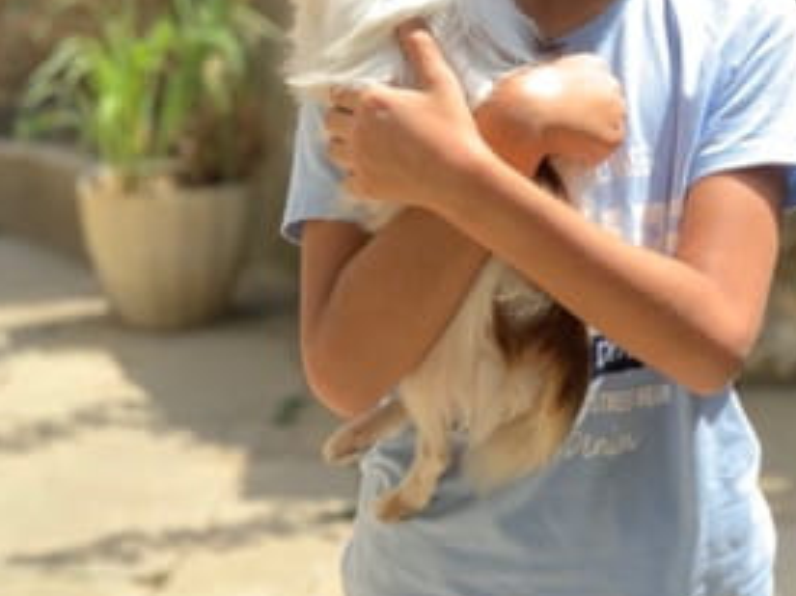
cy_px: 130
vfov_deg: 12.2
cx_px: 585
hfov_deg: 16.2
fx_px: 2781
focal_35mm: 121
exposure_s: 1/192
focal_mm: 6
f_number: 2.4
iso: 16
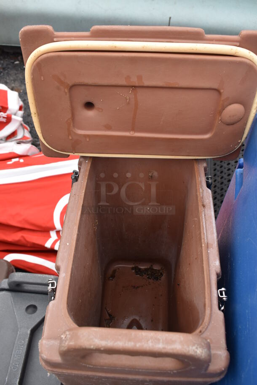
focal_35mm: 32
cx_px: 128
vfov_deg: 59.5
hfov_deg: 41.8
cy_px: 192
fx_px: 337
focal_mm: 21
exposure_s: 1/250
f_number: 7.1
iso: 200
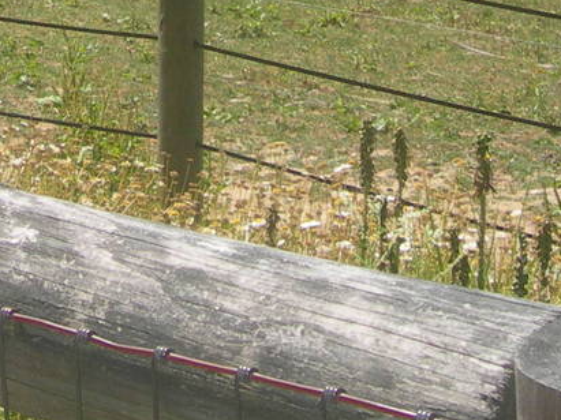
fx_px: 2398
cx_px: 20
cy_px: -286
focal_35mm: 148
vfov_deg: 9.6
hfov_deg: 13.2
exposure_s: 1/295
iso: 50
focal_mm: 7.8
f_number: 4.8
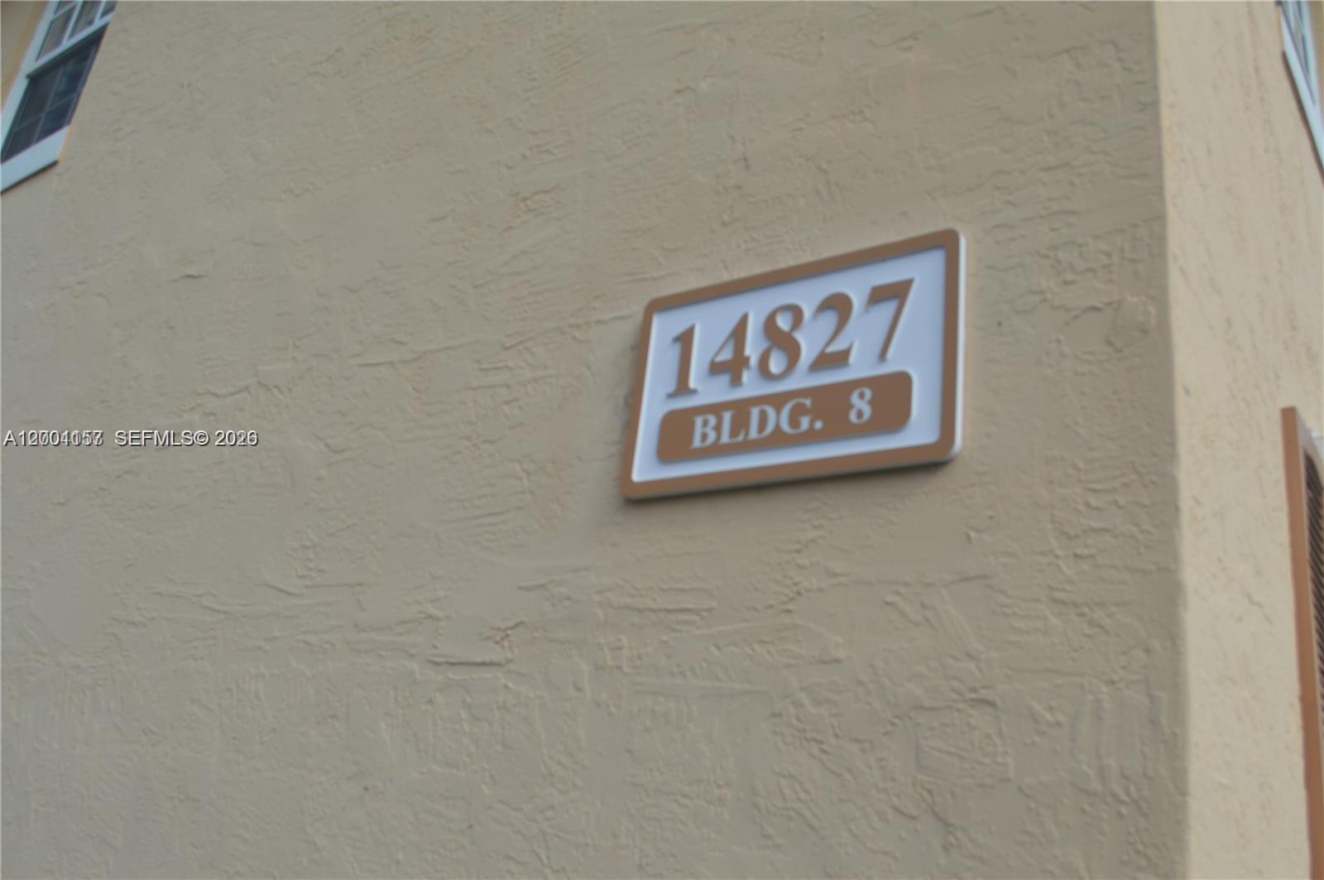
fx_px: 1212
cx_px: 662
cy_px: 440
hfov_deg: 57.3
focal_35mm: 33
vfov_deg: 39.9
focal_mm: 22
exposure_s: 1/250
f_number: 8
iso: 100
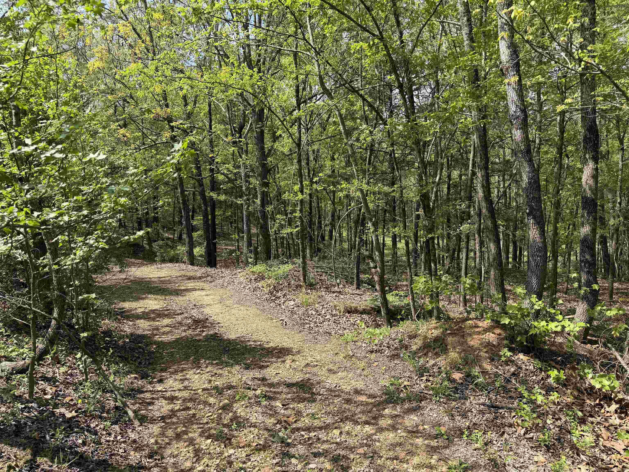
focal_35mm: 24
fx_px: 436
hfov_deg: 71.6
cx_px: 314
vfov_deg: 56.8
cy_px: 236
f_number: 1.78
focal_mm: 6.76
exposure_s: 1/1855
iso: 80
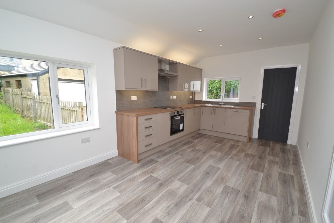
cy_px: 112
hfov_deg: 100.4
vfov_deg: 77.3
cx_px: 167
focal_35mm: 15
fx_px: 139
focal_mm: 10
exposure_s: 1/125
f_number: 5.6
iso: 320
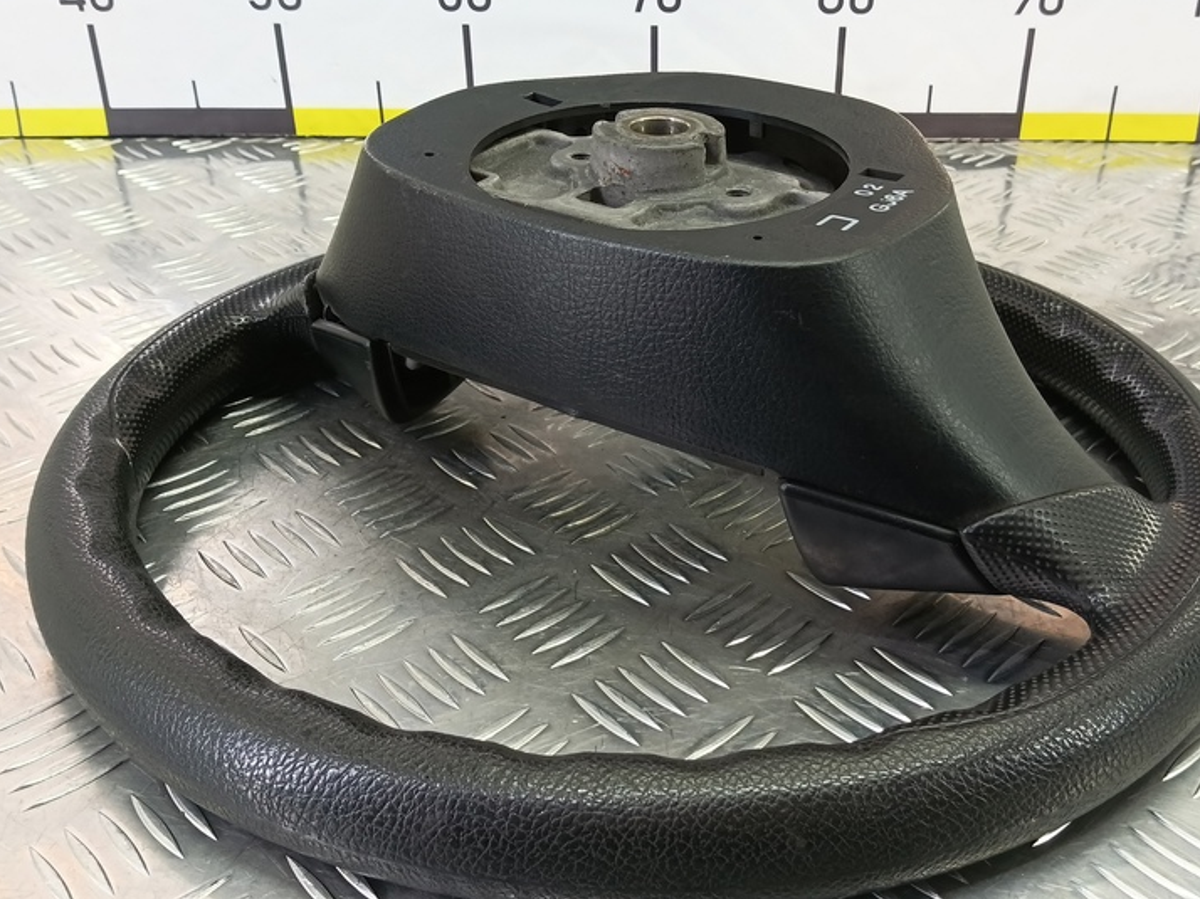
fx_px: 1144
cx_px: 664
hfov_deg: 55.3
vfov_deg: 42.9
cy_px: 502
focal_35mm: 33
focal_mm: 4.11
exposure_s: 1/50
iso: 165
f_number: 1.6
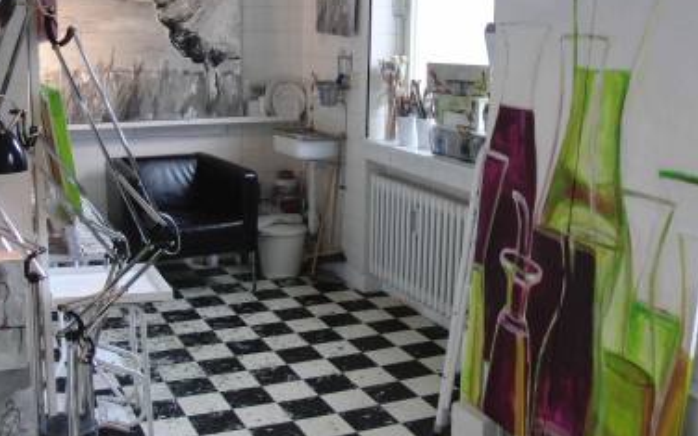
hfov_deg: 42.6
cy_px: 171
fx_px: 894
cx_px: 349
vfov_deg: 27.4
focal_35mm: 47
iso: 160
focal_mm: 6.42
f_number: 3.6
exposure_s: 1/80
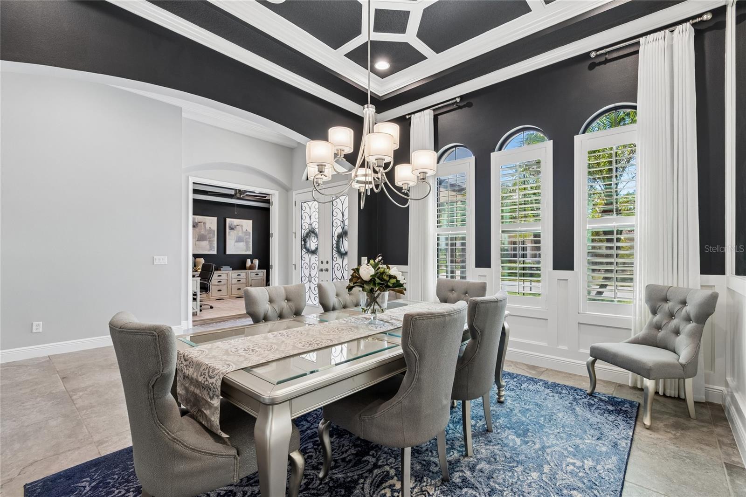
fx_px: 311
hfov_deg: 100.4
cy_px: 248
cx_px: 373
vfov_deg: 77.3
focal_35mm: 15
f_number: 7.1
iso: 100
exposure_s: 1/3.33
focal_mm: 10
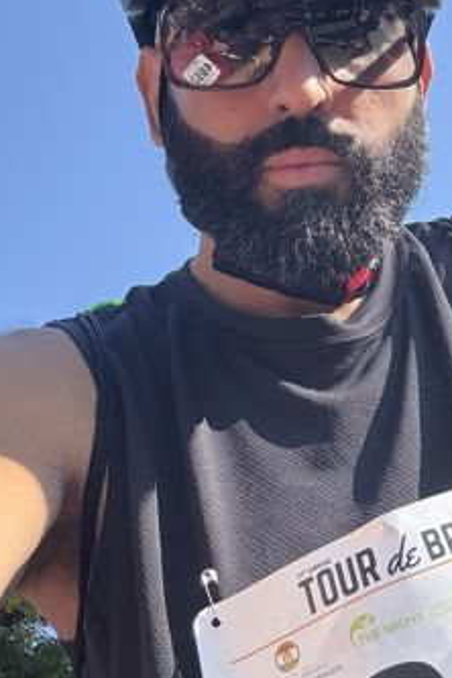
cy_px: 298
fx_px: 1036
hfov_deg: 24.3
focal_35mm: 55
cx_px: 342
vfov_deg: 36.2
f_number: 1.9
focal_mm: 2.69
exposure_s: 1/395
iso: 40
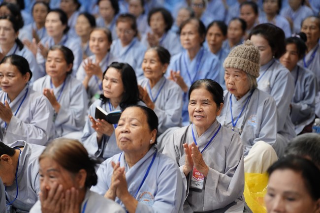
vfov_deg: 13.4
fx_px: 906
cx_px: 160
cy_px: 106
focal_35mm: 102
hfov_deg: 20.0
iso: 4000
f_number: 2.8
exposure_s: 1/125
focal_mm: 102
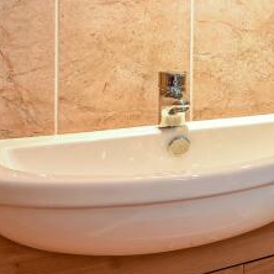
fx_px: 493
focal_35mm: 55
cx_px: 528
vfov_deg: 29.8
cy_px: 28
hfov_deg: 19.7
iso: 400
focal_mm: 14
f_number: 7.1
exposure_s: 1/15
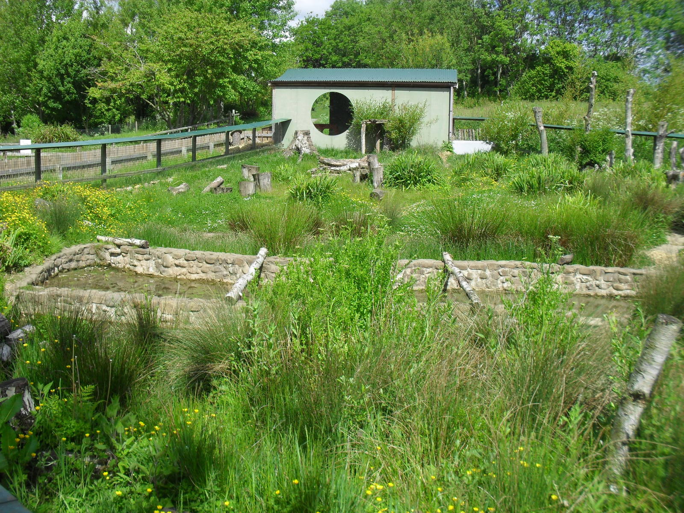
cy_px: 256
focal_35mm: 35
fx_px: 692
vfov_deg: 40.7
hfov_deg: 52.6
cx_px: 342
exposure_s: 1/180
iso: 100
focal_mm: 6.3
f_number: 8.4
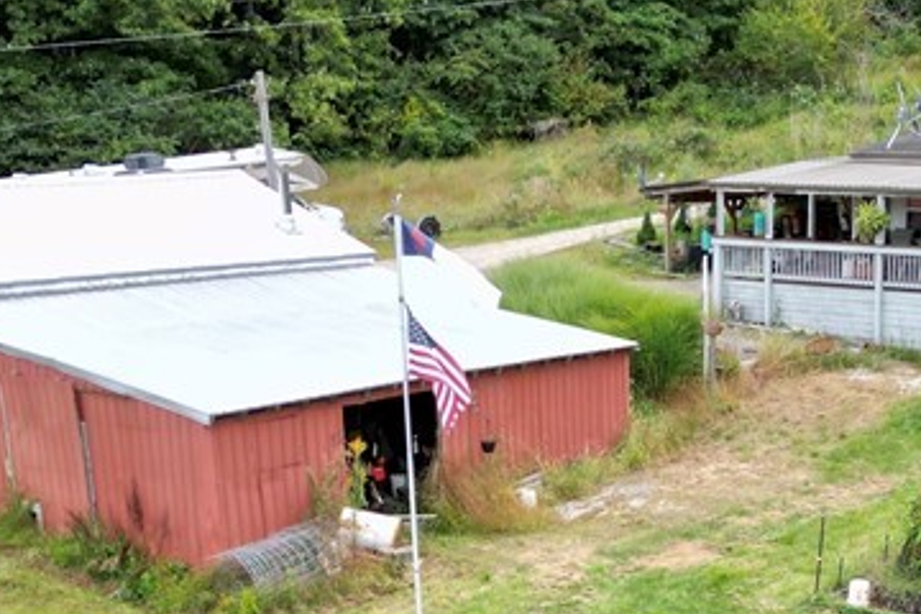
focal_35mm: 71
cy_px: 729
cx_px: 698
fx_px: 1816
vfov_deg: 18.2
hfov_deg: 28.0
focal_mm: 6.72
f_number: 1.7
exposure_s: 1/640
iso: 100
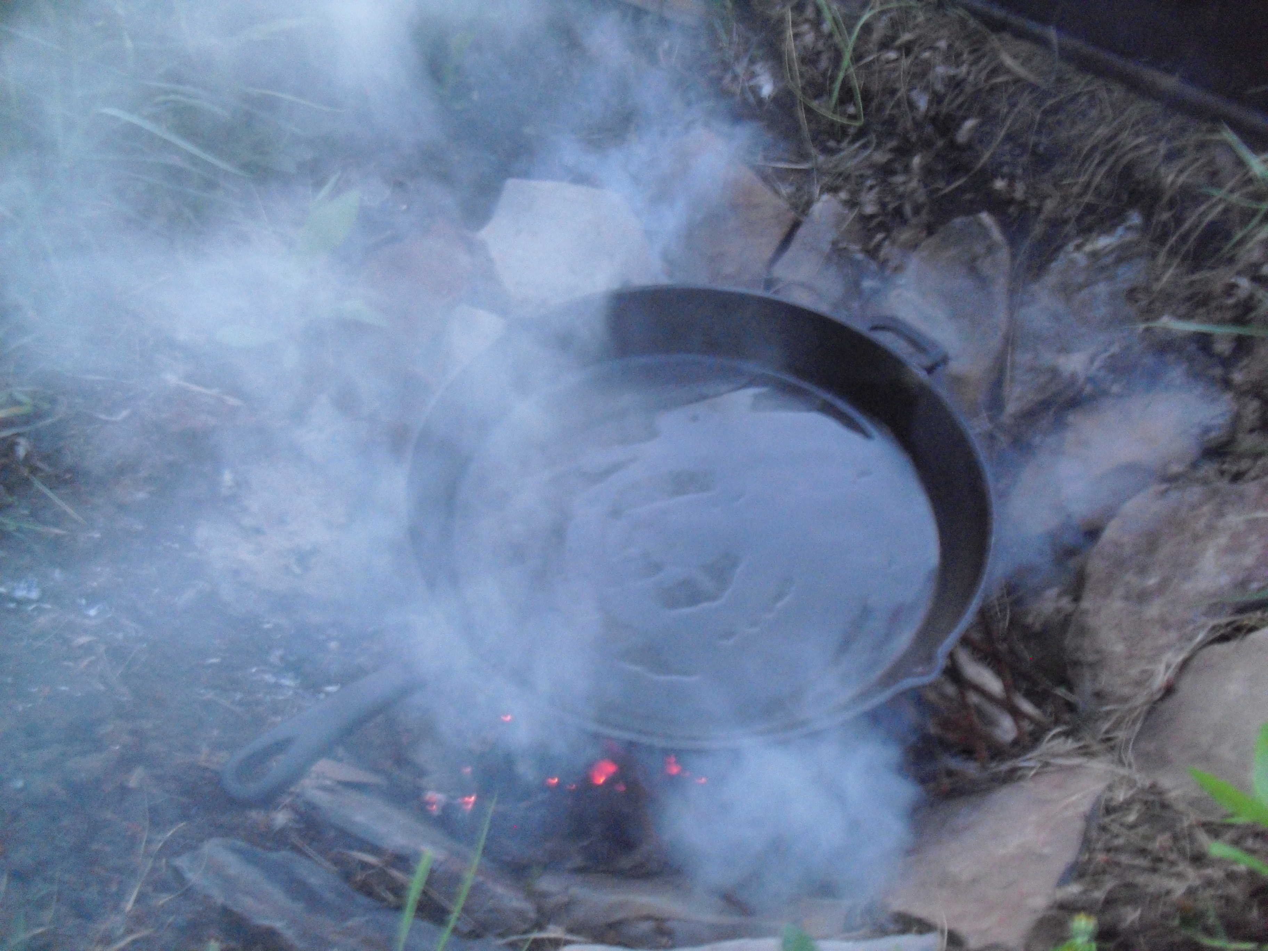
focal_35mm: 36
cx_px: 634
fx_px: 1319
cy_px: 476
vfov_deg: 39.7
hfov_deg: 51.4
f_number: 3.1
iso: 800
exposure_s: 1/10
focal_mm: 6.3
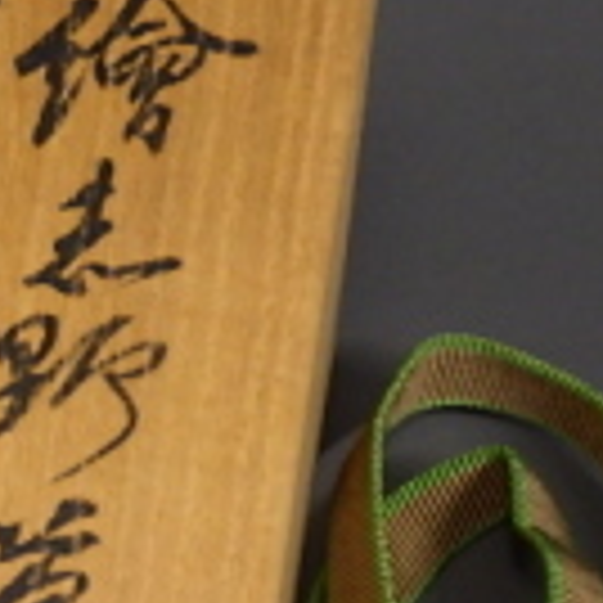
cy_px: 450
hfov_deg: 7.9
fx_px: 4237
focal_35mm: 215
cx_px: -464
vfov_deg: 8.1
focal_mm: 9.1
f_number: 4.4
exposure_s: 1/60
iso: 200
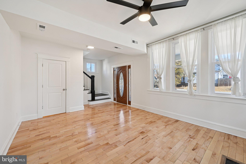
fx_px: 96
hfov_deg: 104.3
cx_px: 123
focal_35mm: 14
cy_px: 82
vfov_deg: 81.2
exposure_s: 1/15
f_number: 8
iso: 140
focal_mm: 14
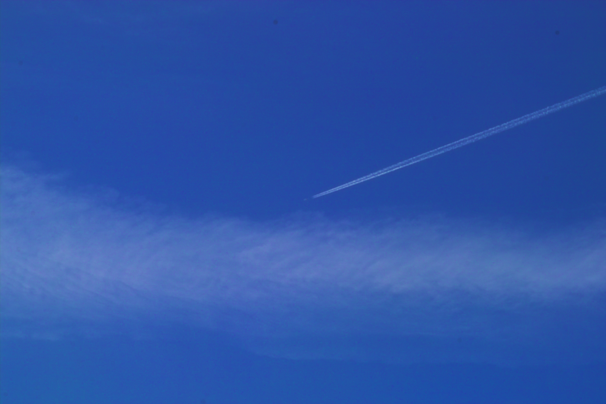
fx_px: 3013
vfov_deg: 7.7
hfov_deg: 11.5
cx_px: 303
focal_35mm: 179
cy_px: 202
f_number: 5.6
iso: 100
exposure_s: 1/350
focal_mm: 105
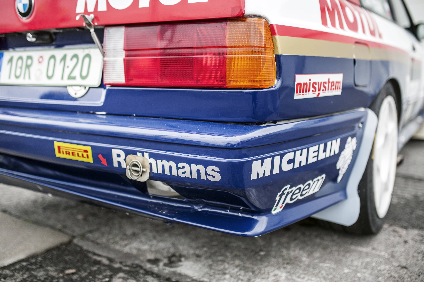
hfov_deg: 54.5
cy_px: 141
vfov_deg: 37.8
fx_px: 412
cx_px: 212
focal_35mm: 35
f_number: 2.2
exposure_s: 1/500
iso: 250
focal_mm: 35
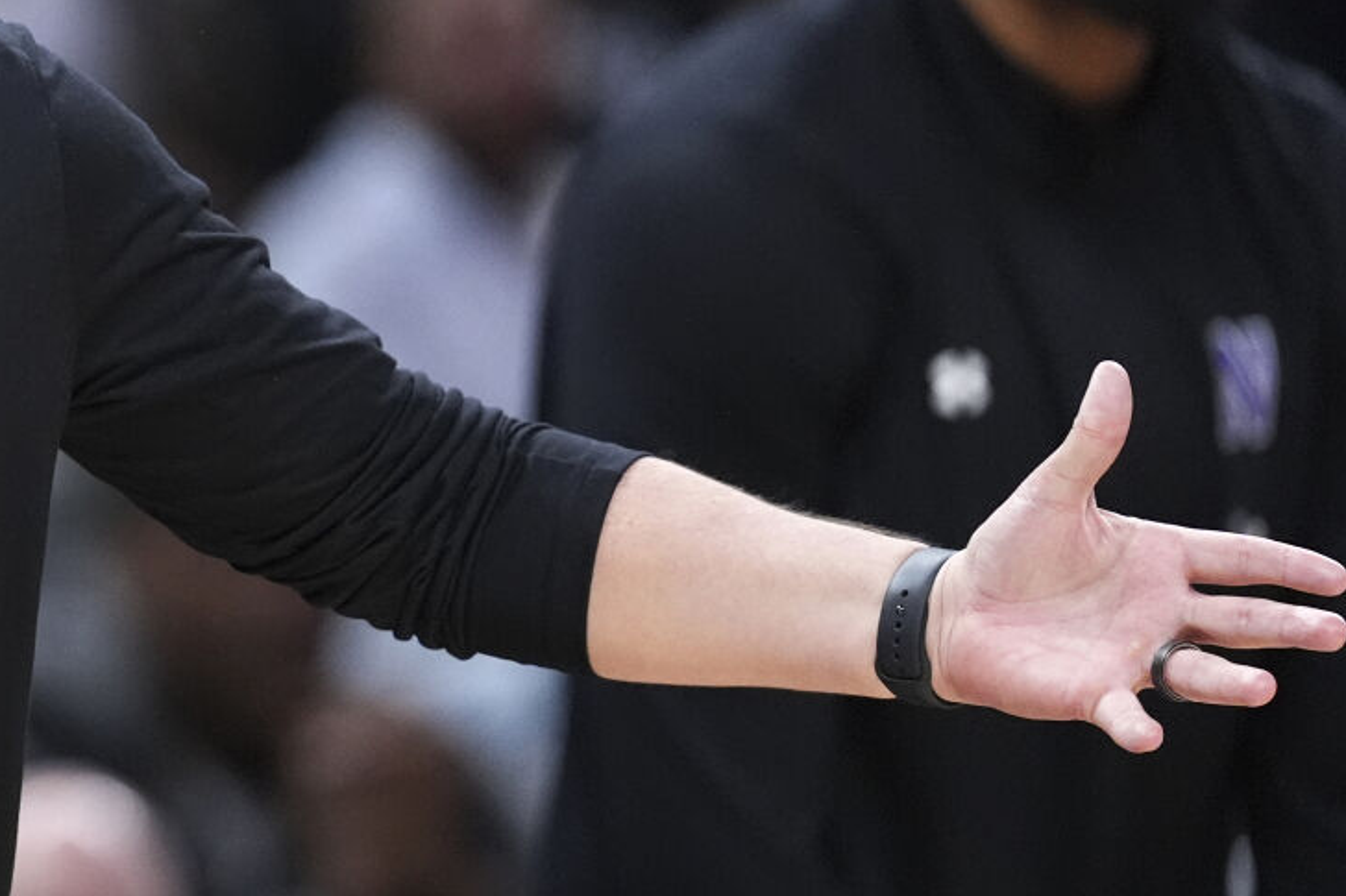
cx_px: -199
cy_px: 313
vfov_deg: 1.9
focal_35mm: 727
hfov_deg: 2.8
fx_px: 27174
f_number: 2.8
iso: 5000
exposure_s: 1/2000
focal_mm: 300
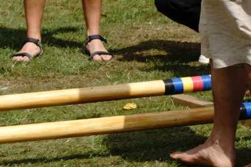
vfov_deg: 4.5
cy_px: -94
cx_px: -225
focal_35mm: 301
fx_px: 2098
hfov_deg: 6.7
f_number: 9
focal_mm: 63
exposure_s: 1/500
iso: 125
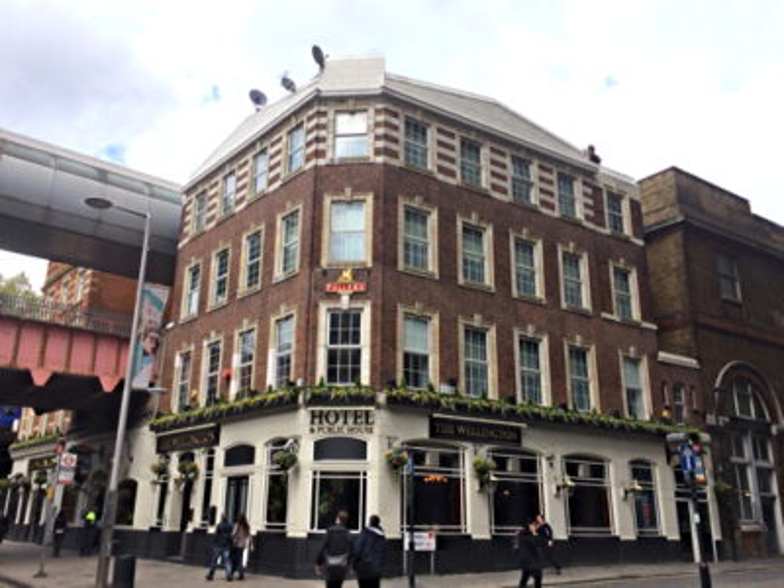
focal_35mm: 30
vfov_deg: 46.8
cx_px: 392
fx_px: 679
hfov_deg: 60.0
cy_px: 294
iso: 32
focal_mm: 4.12
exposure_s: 1/892
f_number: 2.2
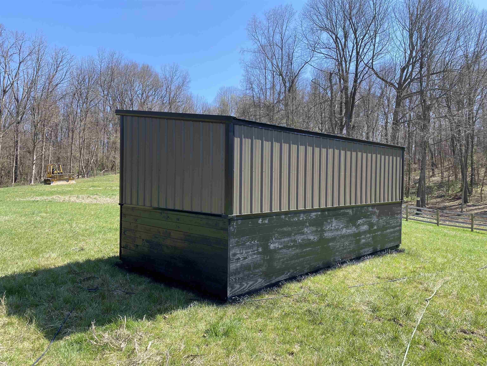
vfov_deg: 53.1
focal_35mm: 26
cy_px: 183
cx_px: 244
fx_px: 366
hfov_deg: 67.3
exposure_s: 1/1170
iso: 32
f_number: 1.8
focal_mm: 4.25
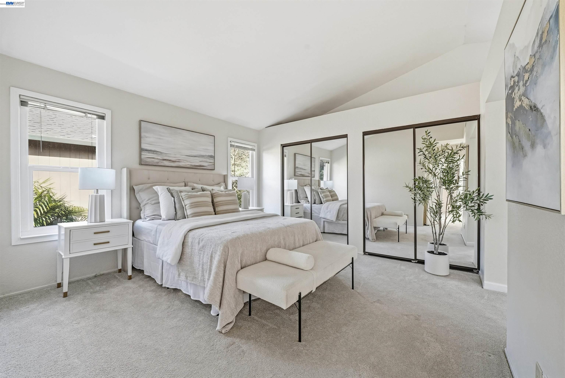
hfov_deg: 104.2
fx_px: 220
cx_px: 282
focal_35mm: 14
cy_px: 189
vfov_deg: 81.3
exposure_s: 1/160
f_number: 8
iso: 400
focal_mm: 14
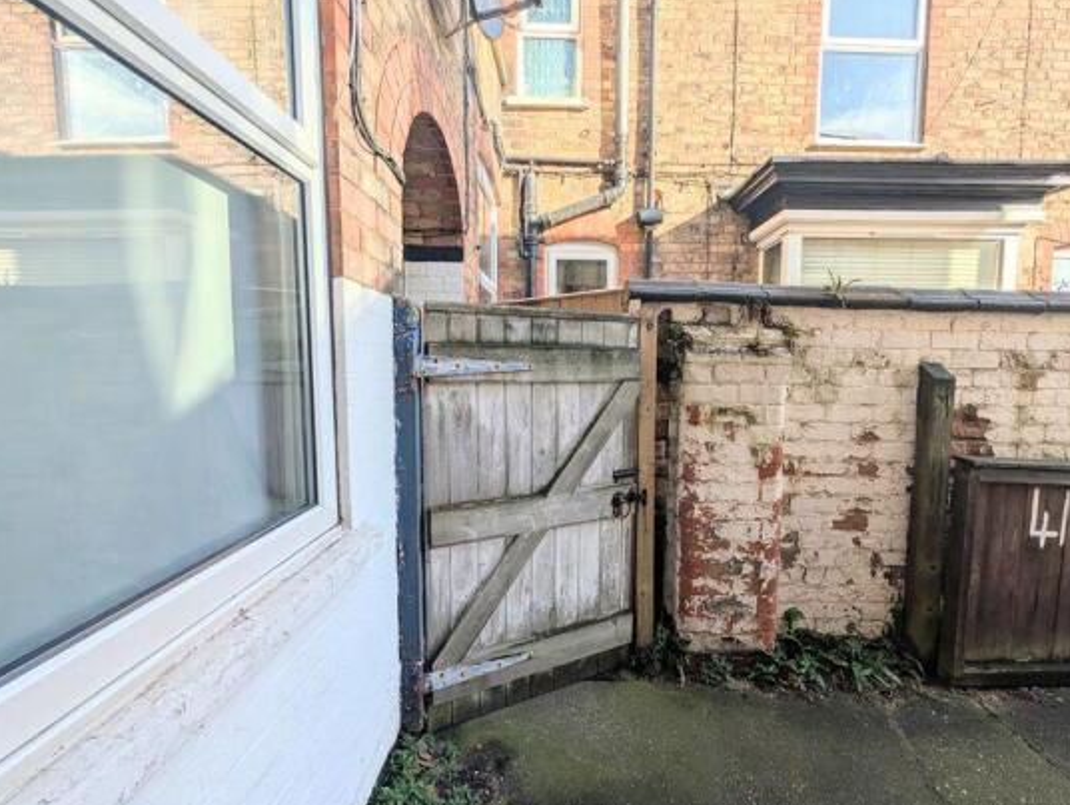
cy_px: 393
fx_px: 402
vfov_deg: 90.0
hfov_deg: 106.0
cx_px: 570
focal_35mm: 13
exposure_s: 1/1773
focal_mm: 2.02
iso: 60
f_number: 1.7
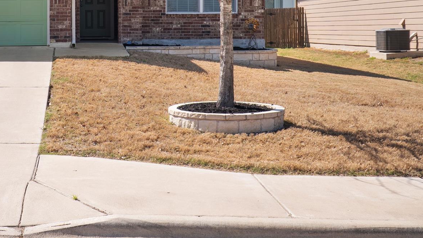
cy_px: -1
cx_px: 72
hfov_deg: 31.8
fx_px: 718
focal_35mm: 64
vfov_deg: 18.3
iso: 400
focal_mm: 35
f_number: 7.1
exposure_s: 1/20
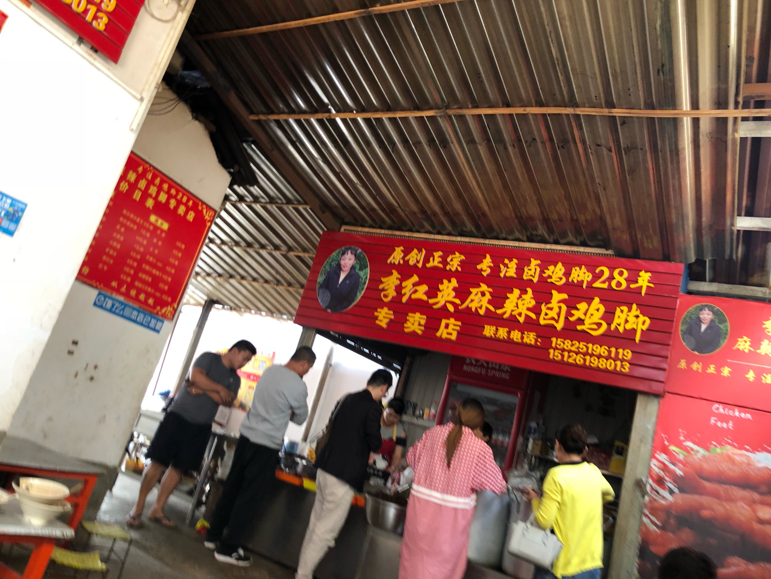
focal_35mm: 28
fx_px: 624
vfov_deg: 49.8
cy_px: 290
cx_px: 386
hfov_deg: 63.4
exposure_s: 1/24
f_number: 1.8
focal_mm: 4
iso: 40
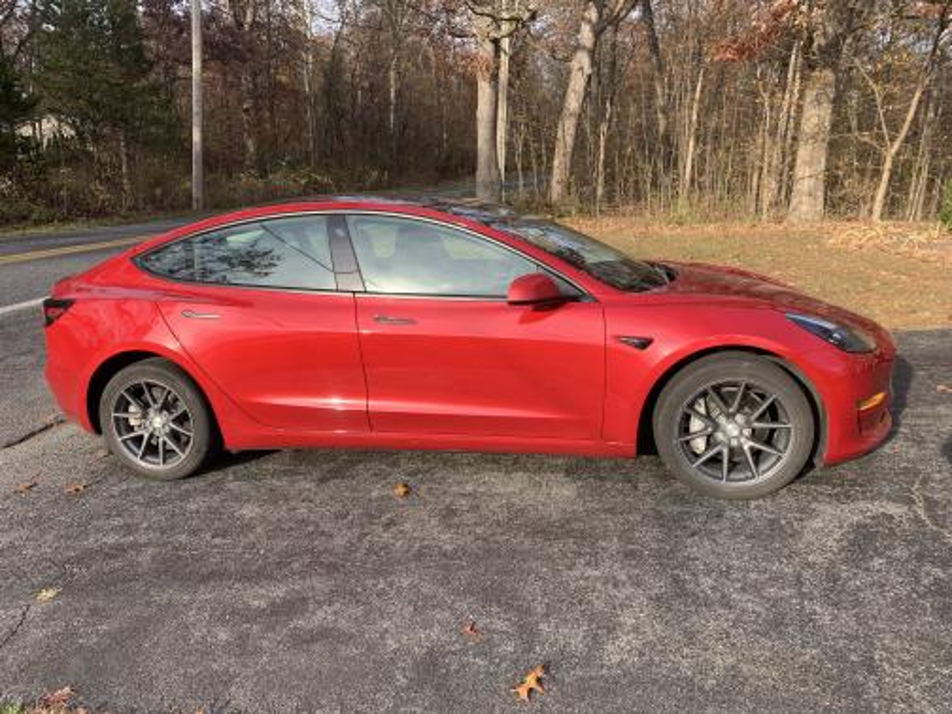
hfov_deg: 67.3
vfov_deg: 53.1
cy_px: 357
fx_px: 715
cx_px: 476
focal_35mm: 26
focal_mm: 4.25
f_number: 1.8
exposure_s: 1/338
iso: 25
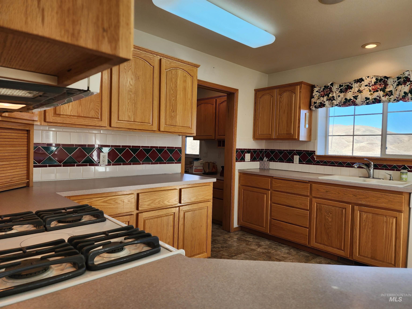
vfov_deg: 58.9
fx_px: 274
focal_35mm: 23
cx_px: 206
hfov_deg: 73.9
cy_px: 154
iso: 32
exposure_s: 1/120
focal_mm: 6.4
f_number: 1.8
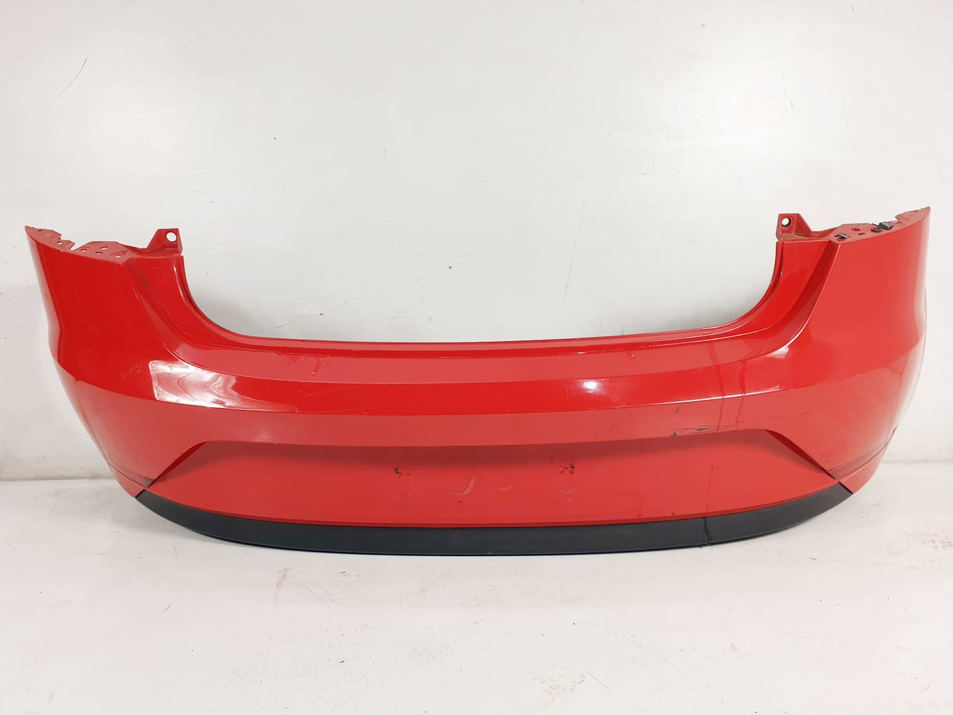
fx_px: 716
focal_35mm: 26
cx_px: 476
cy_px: 358
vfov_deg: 53.1
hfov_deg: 67.3
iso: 64
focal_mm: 4.3
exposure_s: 1/100
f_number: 2.4
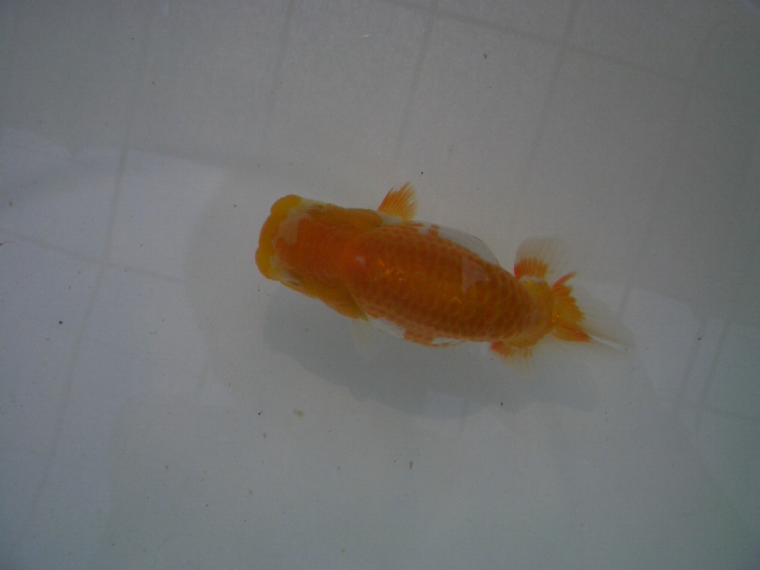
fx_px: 768
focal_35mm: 35
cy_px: 285
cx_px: 380
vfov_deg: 40.7
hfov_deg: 52.6
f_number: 4.3
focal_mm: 5.8
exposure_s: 1/1600
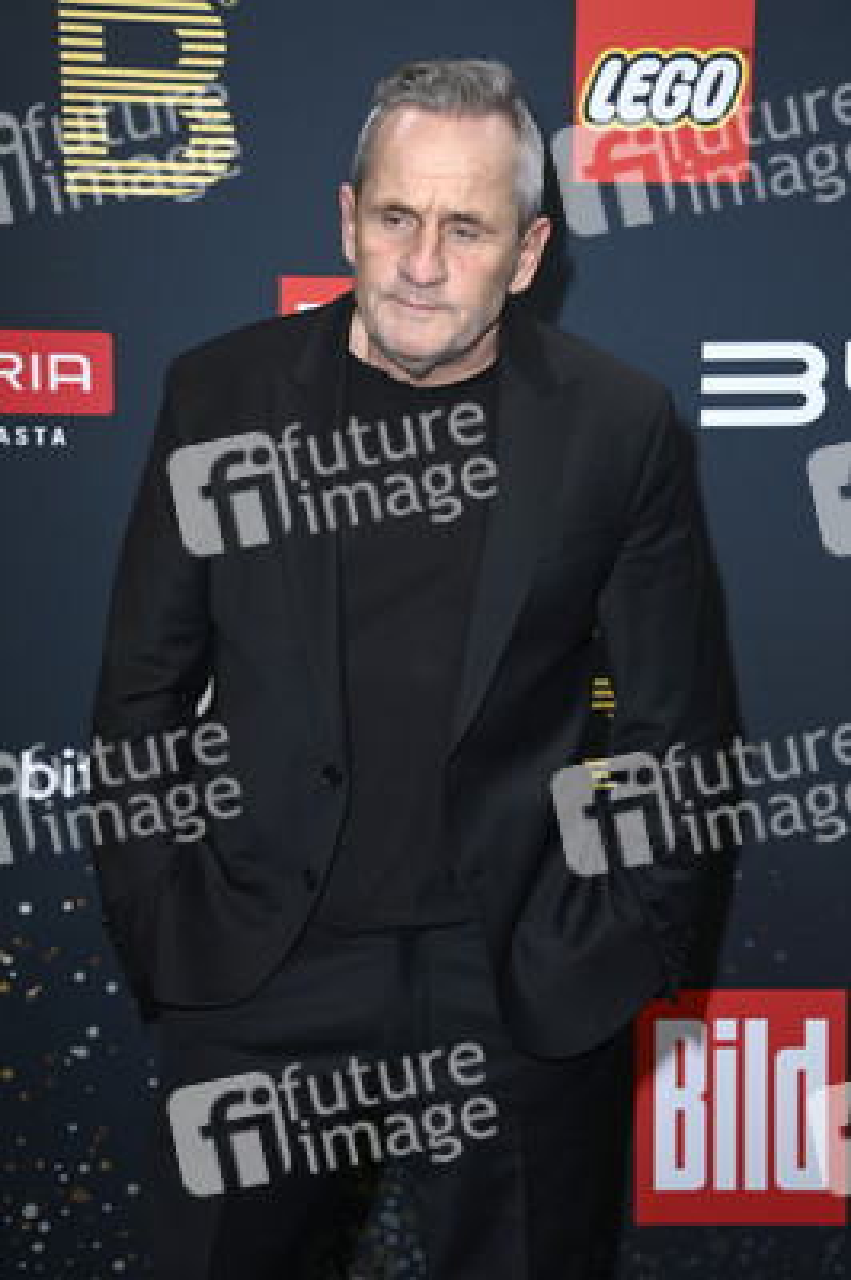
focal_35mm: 65
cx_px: 426
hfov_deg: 20.9
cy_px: 640
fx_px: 2309
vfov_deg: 31.0
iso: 320
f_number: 5.6
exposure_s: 1/250
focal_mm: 65
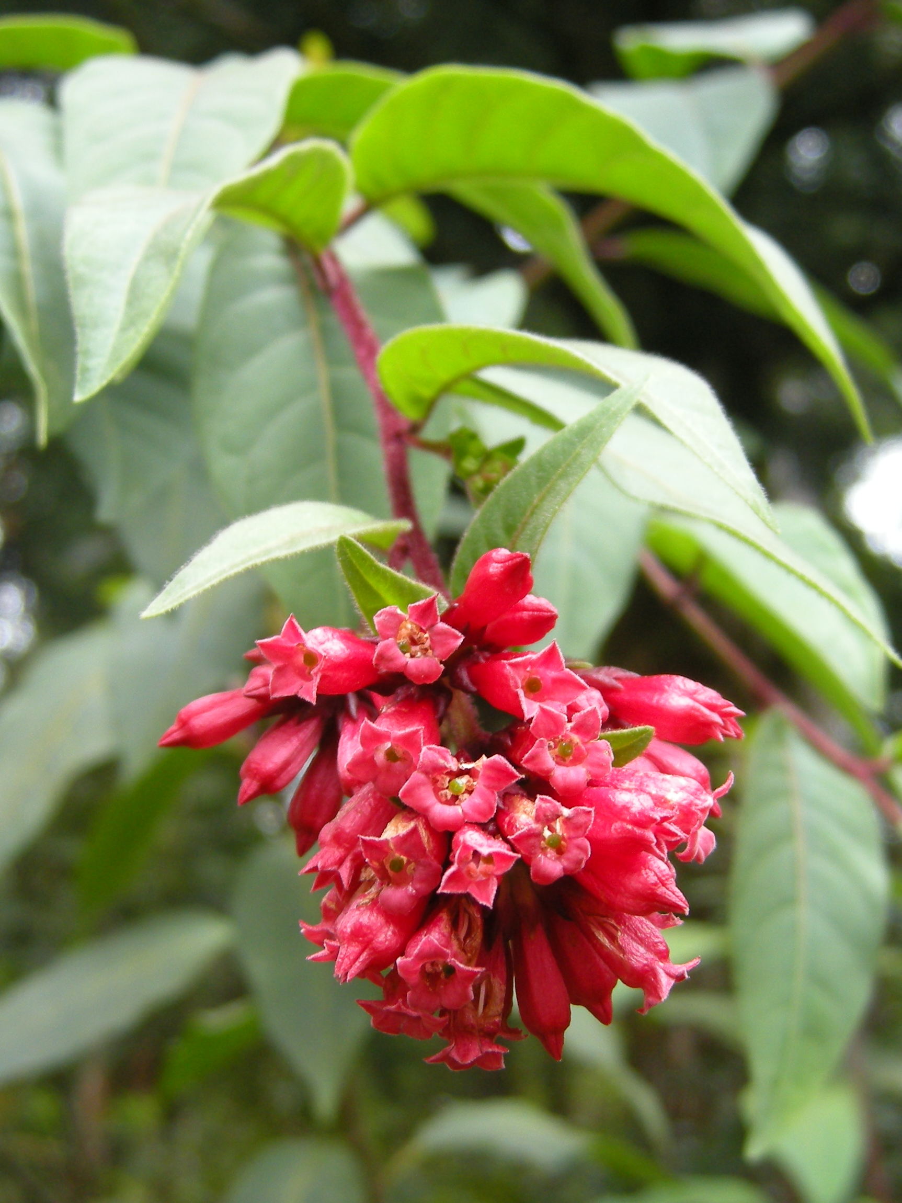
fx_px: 1216
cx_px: 451
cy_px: 602
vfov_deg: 52.6
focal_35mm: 35
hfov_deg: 40.7
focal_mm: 7.5
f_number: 2.7
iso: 80
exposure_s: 1/45
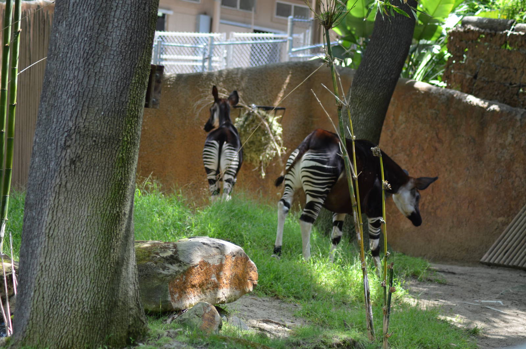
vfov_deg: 7.9
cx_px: 263
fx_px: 2537
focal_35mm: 174
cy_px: 174
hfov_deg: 11.8
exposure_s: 1/250
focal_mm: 116
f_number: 4.2
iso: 450
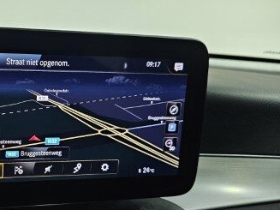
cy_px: 124
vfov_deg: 32.1
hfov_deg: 38.2
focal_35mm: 45
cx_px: 10
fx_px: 364
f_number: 1.7
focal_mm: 6.3
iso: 640
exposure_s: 1/100
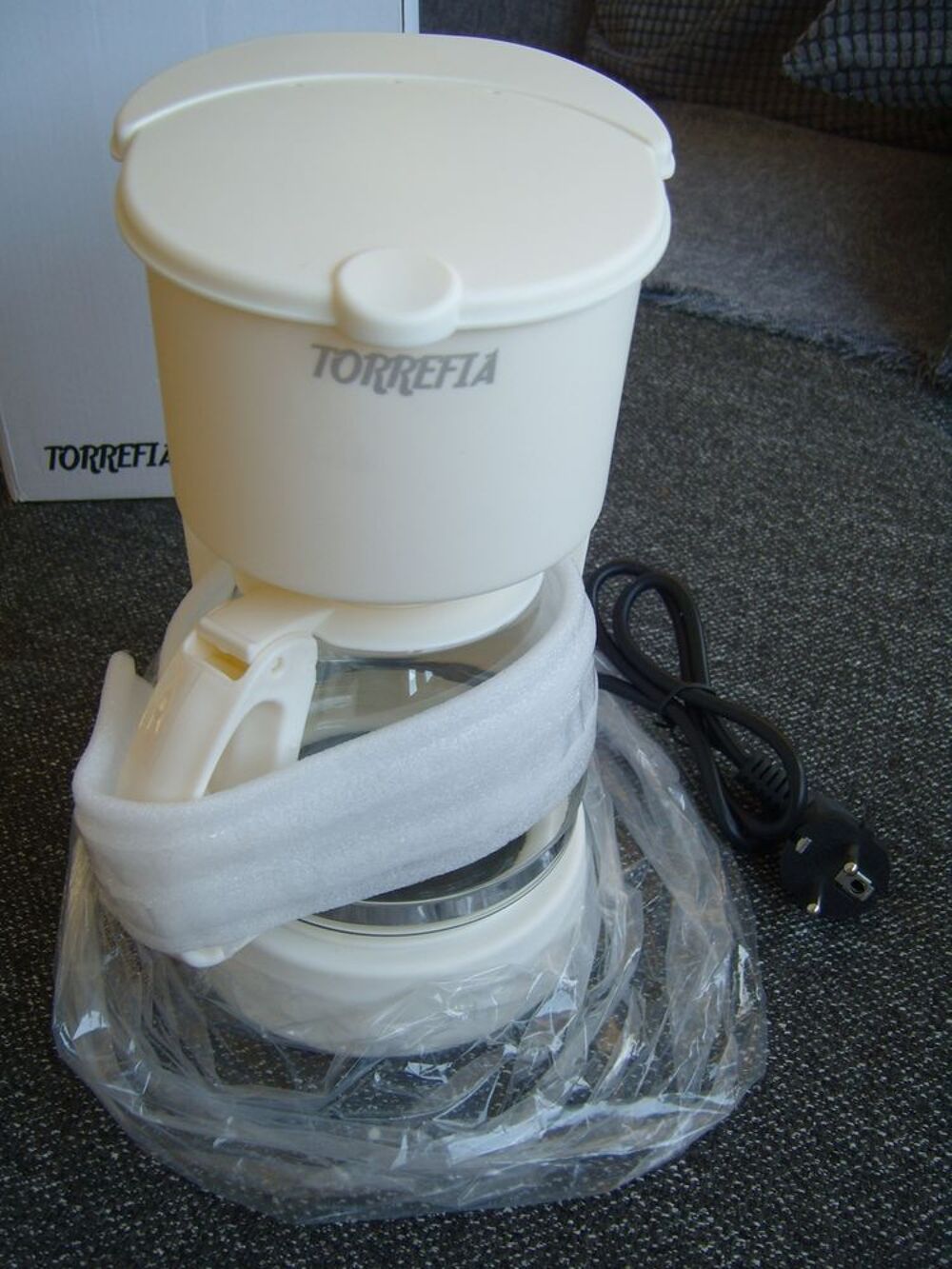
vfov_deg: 52.6
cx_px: 476
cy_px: 634
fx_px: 1283
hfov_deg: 40.7
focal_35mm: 35
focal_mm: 7.4
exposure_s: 1/45
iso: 80
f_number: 2.8
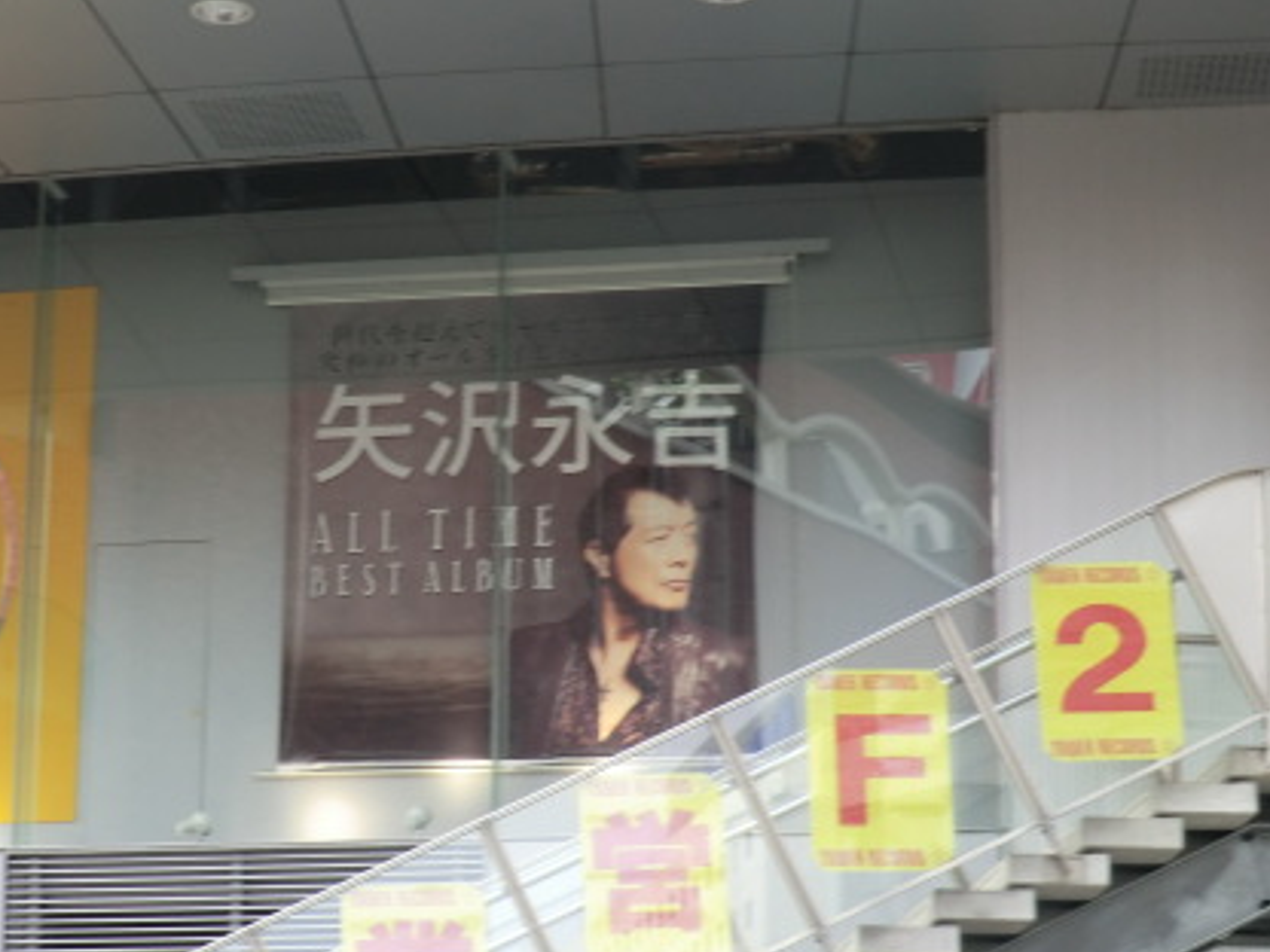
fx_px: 3669
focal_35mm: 100
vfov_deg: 14.8
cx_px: 366
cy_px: 671
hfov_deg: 19.5
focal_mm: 11.6
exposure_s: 1/80
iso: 80
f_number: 4.4
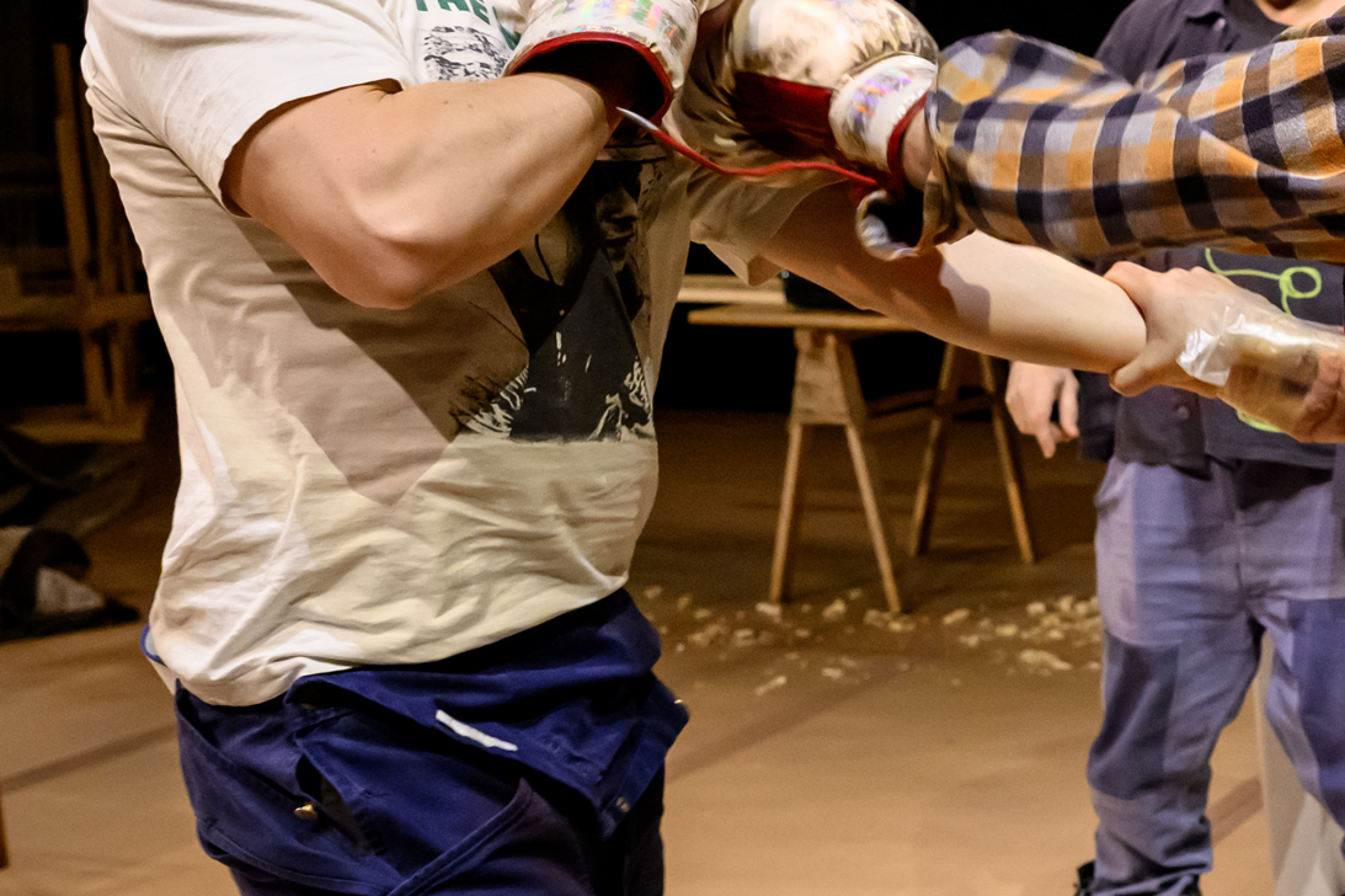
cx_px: 1171
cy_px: 335
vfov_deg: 22.5
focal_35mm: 60
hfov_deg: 32.0
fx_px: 2246
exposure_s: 1/400
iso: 6400
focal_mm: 26.5
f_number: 4
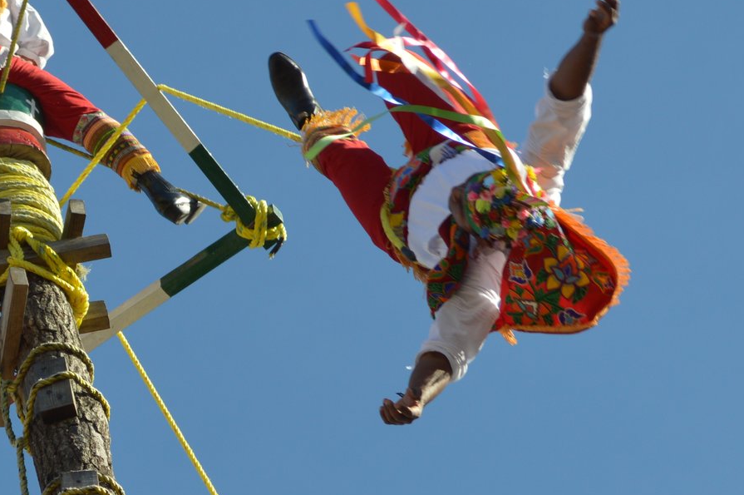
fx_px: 3634
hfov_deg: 11.7
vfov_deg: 7.8
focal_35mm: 176
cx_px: 165
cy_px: 426
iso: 100
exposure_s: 1/400
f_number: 5.3
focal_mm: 42
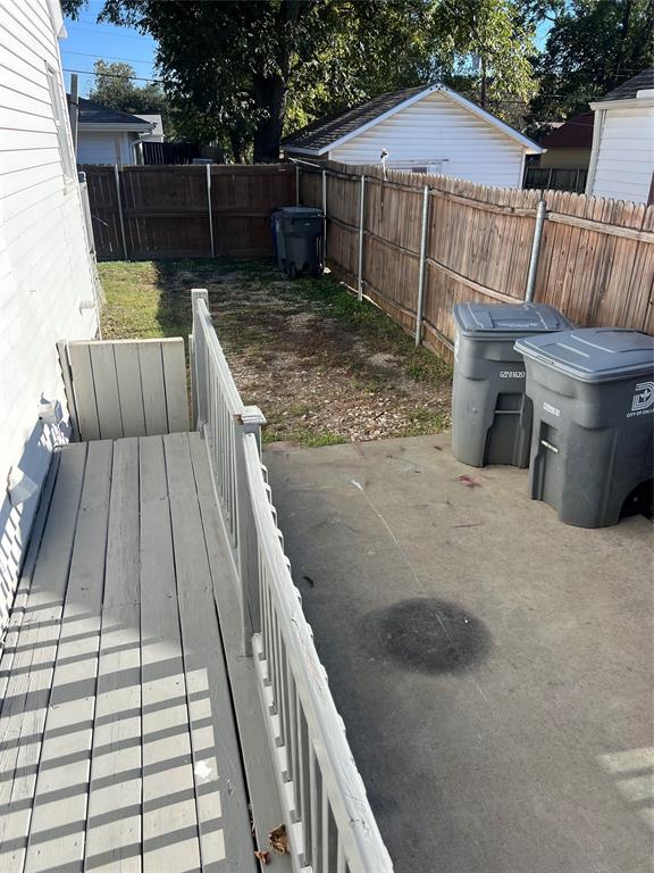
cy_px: 436
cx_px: 327
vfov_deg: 67.3
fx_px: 655
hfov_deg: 53.1
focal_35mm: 26
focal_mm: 5.7
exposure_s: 1/1808
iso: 50
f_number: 1.5
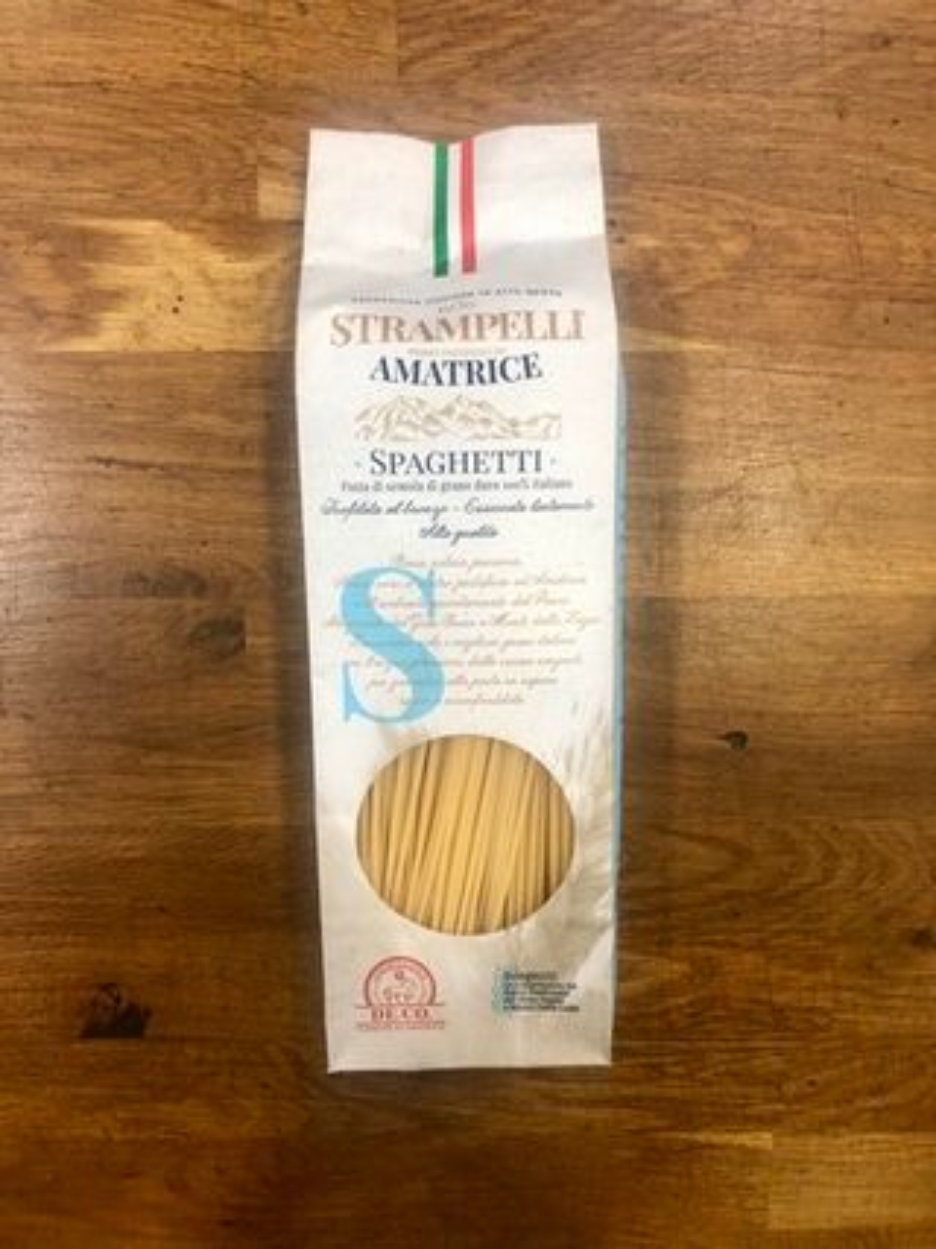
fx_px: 1010
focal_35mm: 28
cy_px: 624
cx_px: 468
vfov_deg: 63.5
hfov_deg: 49.7
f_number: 1.8
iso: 40
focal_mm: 3.99
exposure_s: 1/20
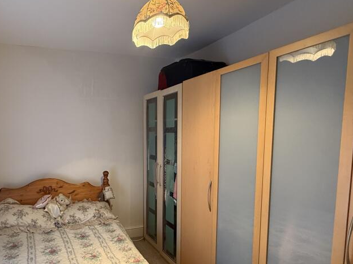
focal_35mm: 23
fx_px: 234
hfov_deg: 71.3
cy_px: 156
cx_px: 112
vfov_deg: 58.5
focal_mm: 2.22
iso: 400
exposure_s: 1/50
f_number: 2.2
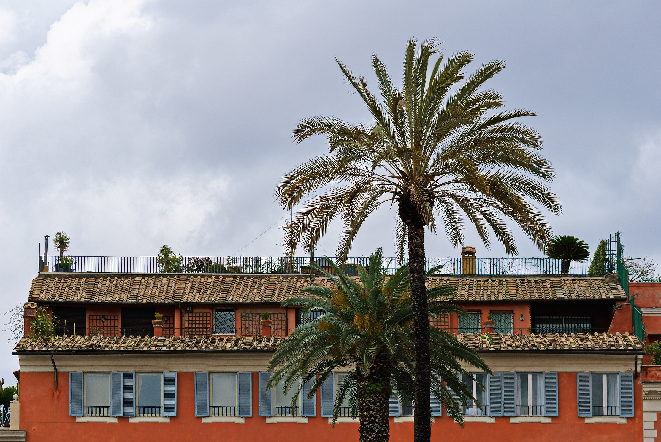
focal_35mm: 150
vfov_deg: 9.2
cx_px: 330
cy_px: 221
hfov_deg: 13.7
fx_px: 2757
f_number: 6.3
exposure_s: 1/400
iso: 100
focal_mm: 100
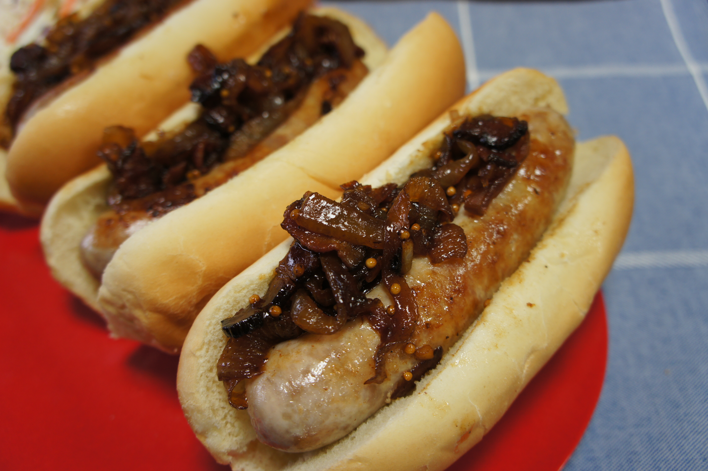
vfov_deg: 41.7
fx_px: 619
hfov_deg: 59.5
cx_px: 354
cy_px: 236
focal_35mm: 32
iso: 250
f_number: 4
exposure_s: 1/40
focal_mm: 21
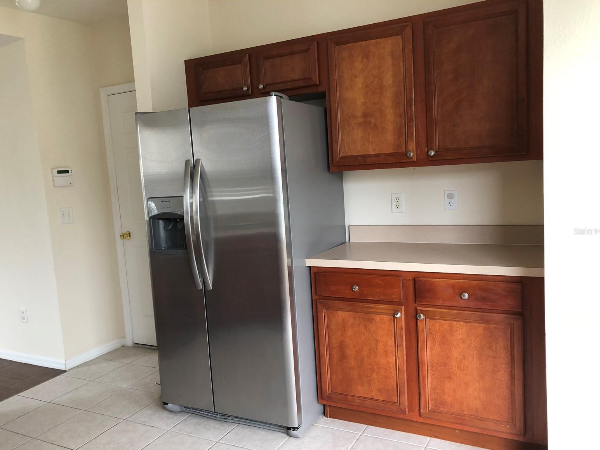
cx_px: 300
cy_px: 231
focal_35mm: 29
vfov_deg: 48.2
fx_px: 503
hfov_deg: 61.7
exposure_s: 1/15
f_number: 1.8
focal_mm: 4
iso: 40
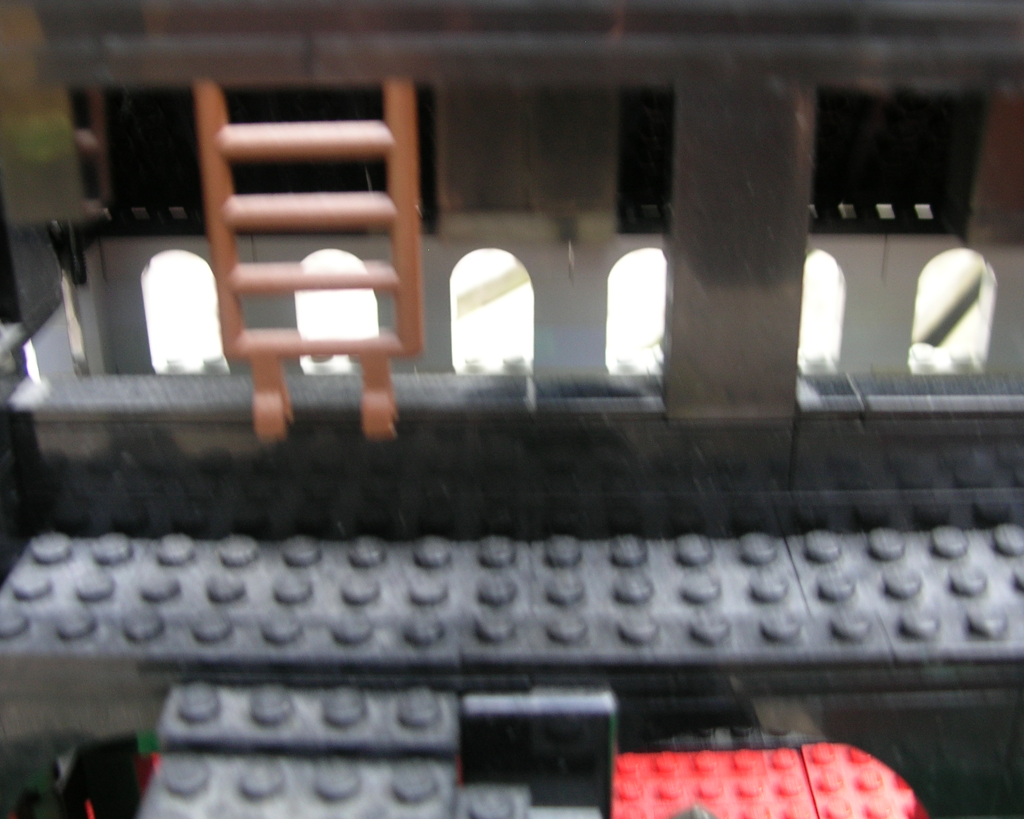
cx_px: 547
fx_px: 1273
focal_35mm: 42
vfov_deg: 35.7
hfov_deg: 43.8
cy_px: 392
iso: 50
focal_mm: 6
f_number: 2.7
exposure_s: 1/15
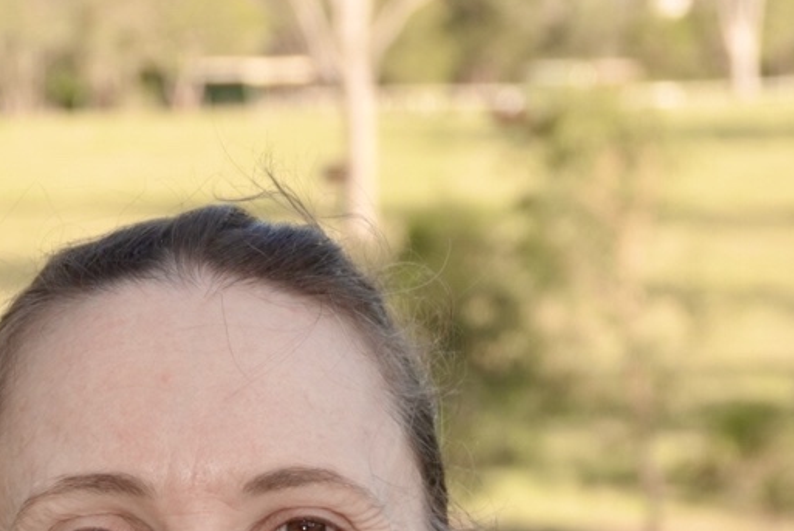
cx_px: 266
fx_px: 6600
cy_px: 802
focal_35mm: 299
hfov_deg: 6.9
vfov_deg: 4.6
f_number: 3.5
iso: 100
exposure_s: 1/250
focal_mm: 34.68
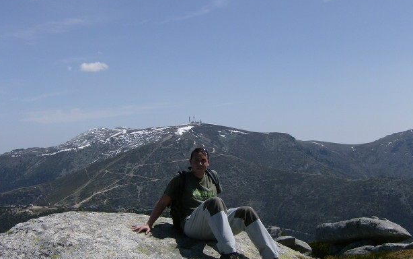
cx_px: 208
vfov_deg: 25.3
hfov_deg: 39.6
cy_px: 120
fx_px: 574
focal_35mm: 51
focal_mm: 7.7
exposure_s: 1/1497
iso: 100
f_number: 5.1
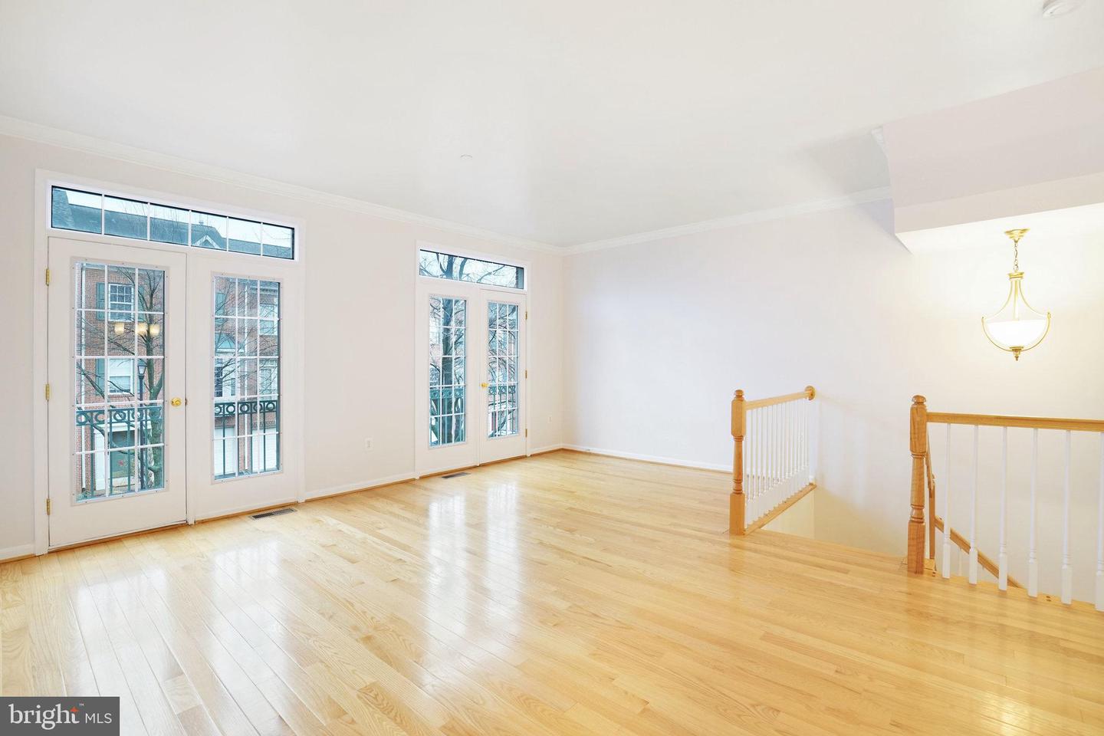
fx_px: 491
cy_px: 368
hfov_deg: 96.7
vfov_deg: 73.7
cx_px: 552
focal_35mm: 16
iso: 1250
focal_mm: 16
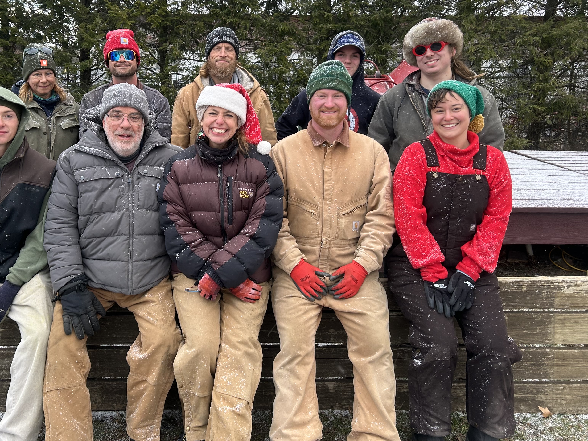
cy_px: 173
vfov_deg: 41.6
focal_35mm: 34
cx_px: 232
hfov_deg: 53.5
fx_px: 578
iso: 64
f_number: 1.5
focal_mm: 5.7
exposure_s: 1/121
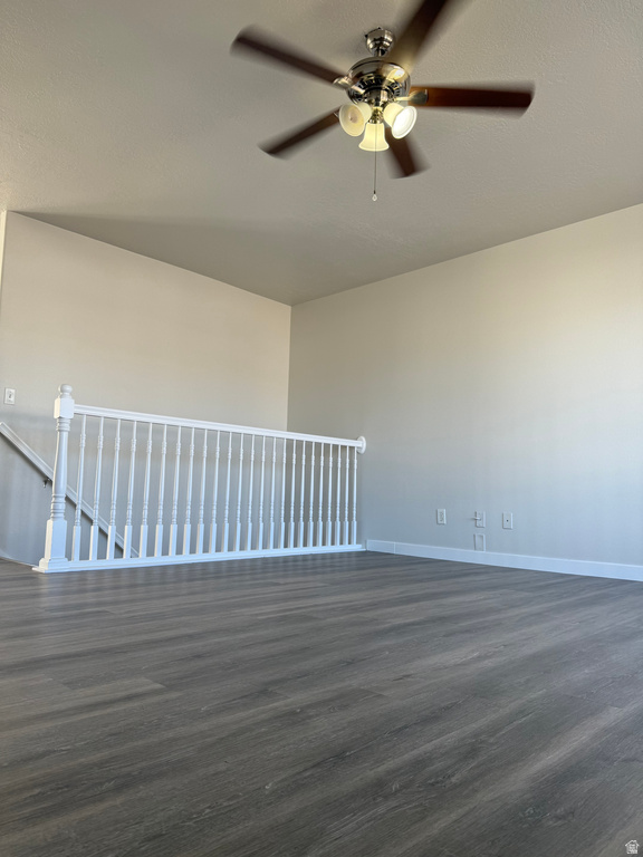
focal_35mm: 24
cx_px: 322
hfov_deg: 56.8
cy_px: 428
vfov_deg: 71.6
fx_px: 594
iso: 64
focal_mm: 6.76
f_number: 1.78
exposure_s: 1/120
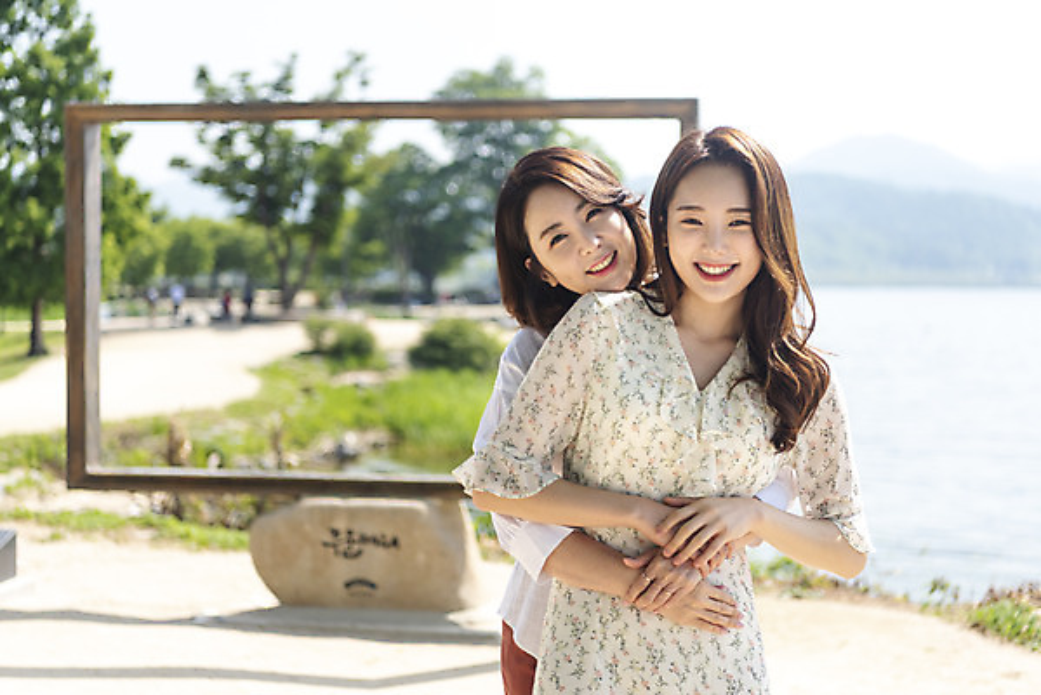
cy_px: 348
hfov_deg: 32.4
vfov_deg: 21.9
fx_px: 1794
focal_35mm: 62
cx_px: 520
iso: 100
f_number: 2.8
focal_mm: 62
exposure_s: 1/1600
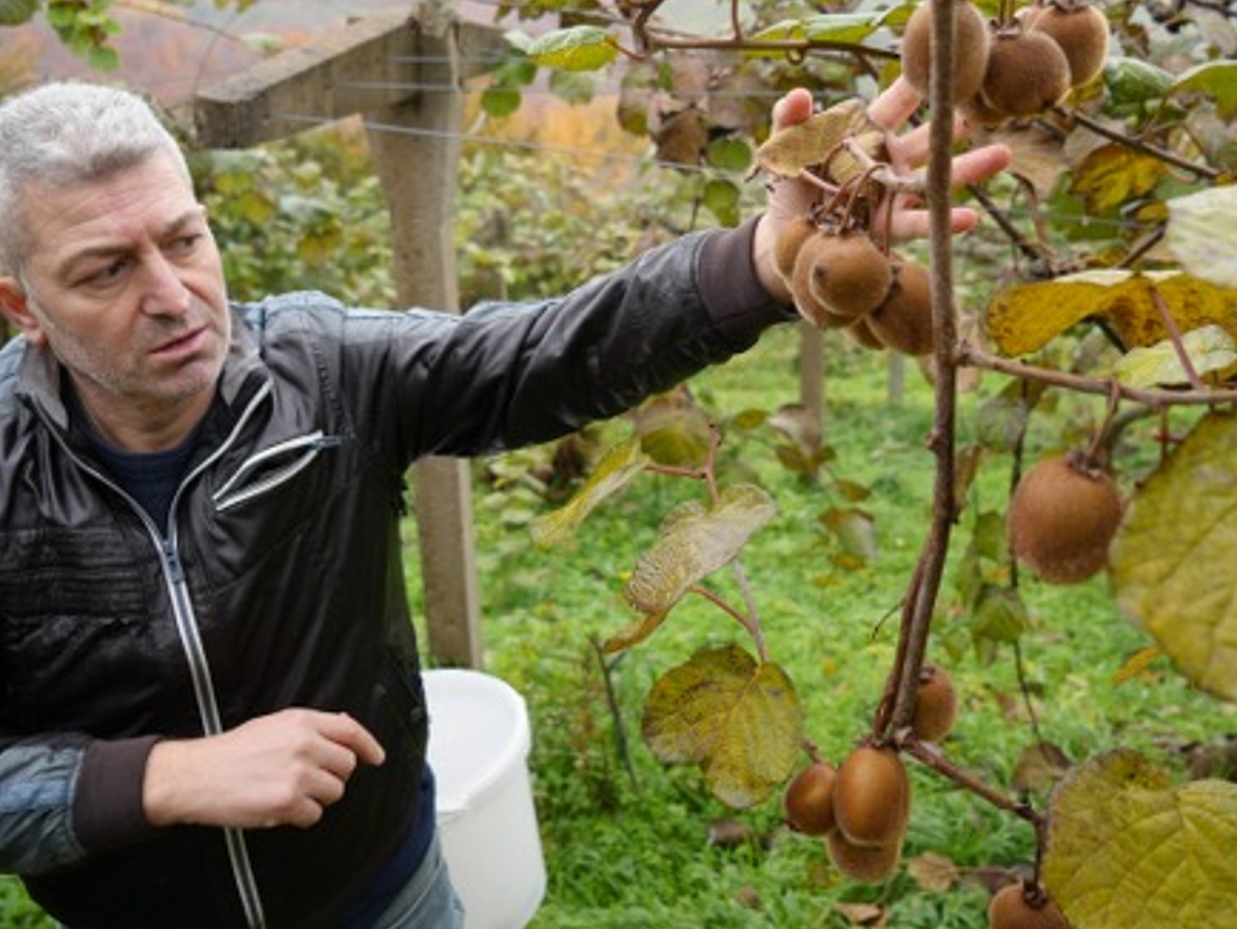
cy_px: 352
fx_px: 1216
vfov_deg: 41.5
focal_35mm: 34
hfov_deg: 53.9
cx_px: 633
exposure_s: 1/160
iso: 250
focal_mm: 24
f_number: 4
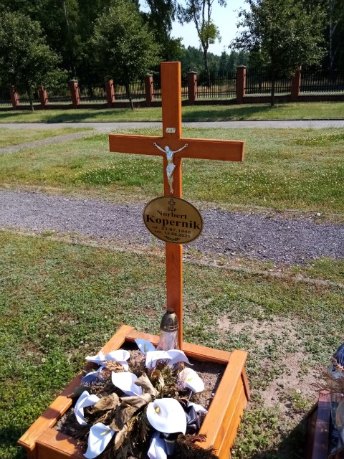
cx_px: 172
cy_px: 230
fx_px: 345
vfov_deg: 67.3
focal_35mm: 26
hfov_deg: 53.1
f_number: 1.8
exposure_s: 1/1258
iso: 107
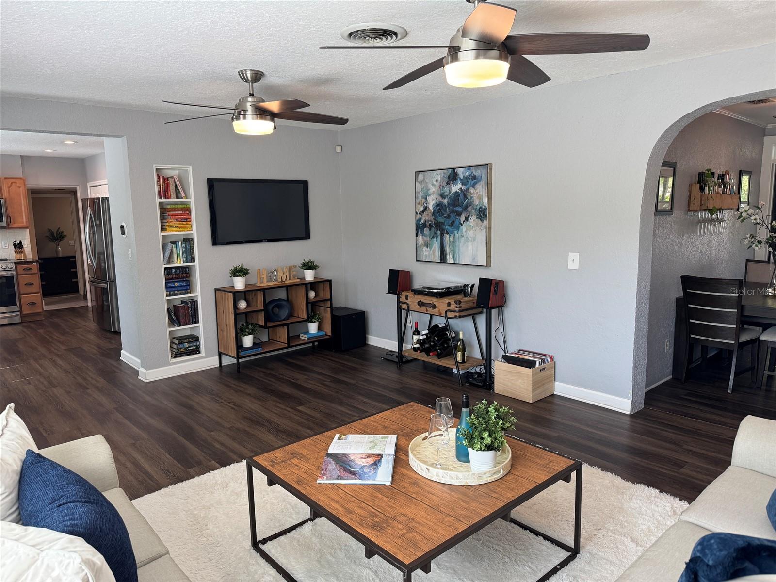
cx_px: 388
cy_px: 291
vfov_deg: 56.8
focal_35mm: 24
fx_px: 538
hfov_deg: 71.6
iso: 125
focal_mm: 6.76
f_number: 1.78
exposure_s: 1/120
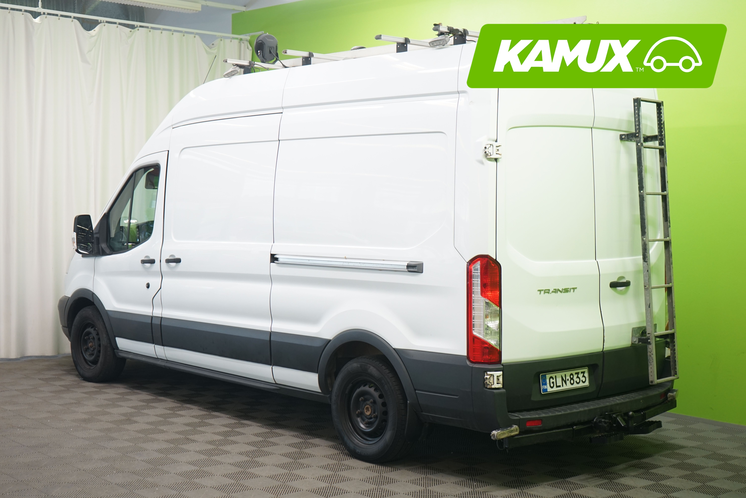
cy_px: 249
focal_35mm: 49
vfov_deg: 27.5
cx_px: 373
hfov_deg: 40.3
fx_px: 1015
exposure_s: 1/40
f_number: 5.6
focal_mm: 49
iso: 800
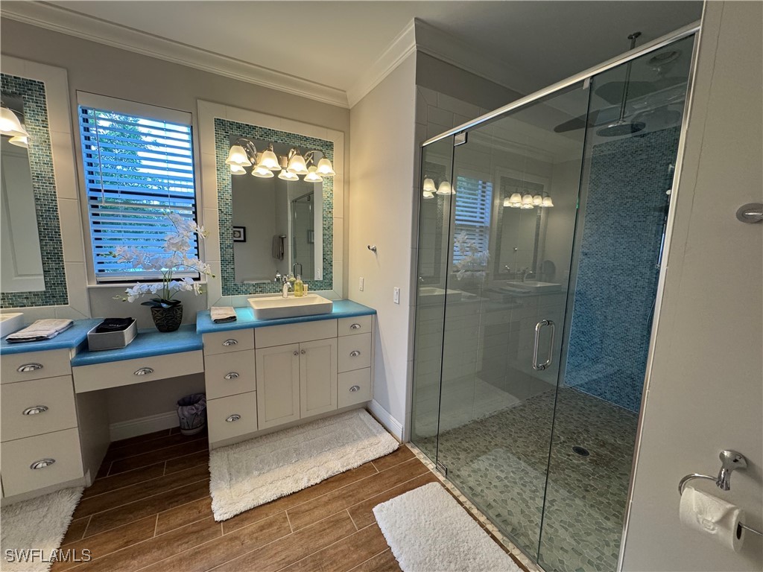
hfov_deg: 102.1
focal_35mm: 14
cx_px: 382
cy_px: 286
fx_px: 309
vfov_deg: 85.7
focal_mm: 2.22
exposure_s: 1/120
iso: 250
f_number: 2.2
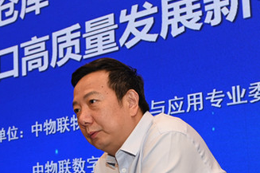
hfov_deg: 26.8
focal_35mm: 75
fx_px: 541
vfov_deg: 18.1
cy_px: 117
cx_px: 78
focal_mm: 35
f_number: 3.5
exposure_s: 1/125
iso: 800
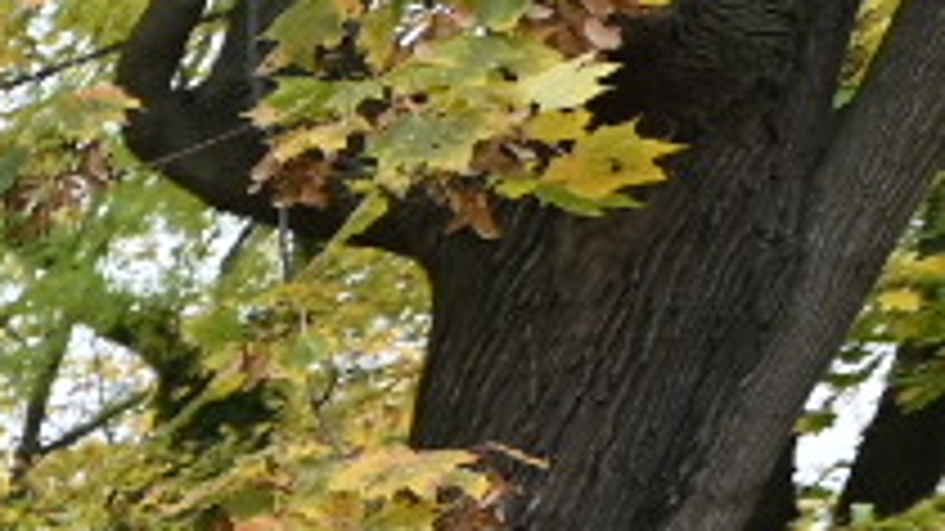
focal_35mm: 113
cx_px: -1966
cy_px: 1570
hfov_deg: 11.0
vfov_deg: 8.9
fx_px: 2831
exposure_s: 1/500
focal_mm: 14
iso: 180
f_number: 2.8
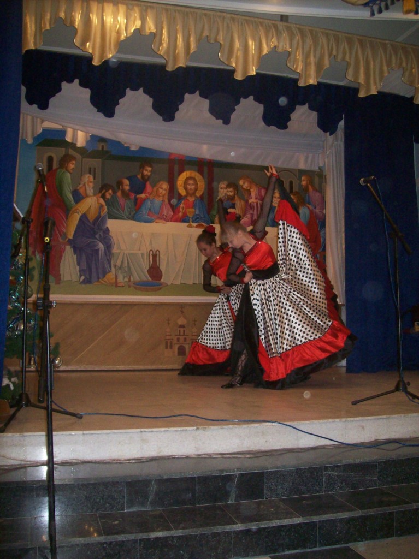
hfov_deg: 39.6
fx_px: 581
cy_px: 280
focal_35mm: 36
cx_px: 210
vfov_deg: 51.4
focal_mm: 6
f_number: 2.7
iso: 200
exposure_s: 1/64
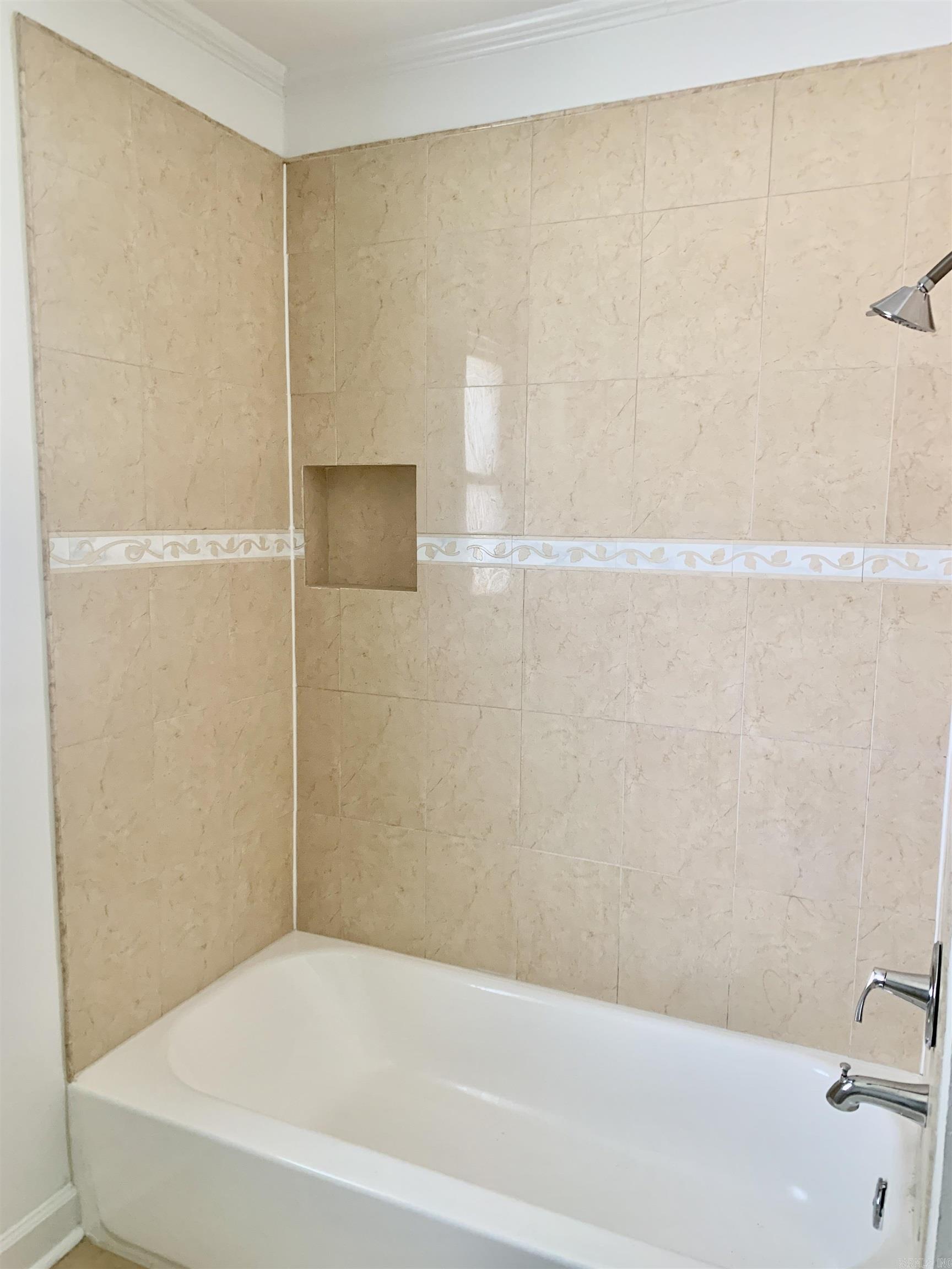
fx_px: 953
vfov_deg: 67.3
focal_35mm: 26
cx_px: 476
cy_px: 634
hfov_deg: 53.1
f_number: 1.8
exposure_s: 1/60
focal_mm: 4.25
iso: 160
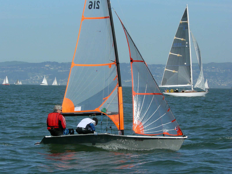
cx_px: 116
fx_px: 1562
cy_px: 87
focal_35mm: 233
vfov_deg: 6.4
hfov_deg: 8.5
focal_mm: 38.9
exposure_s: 1/800
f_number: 5.6
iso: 100
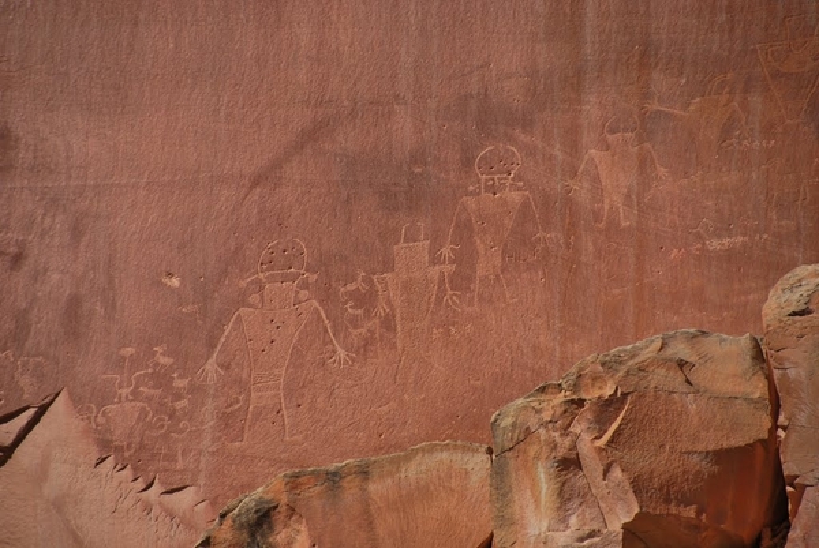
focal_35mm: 278
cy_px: 274
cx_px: 410
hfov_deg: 7.4
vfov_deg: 5.0
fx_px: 6322
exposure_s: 1/1000
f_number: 6.3
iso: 100
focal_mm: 185
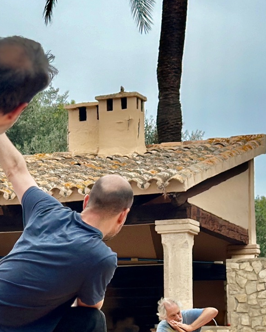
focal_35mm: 133
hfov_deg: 11.1
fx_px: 1309
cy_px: 245
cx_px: -160
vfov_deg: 14.4
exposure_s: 1/1721
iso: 80
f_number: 1.78
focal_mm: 6.86
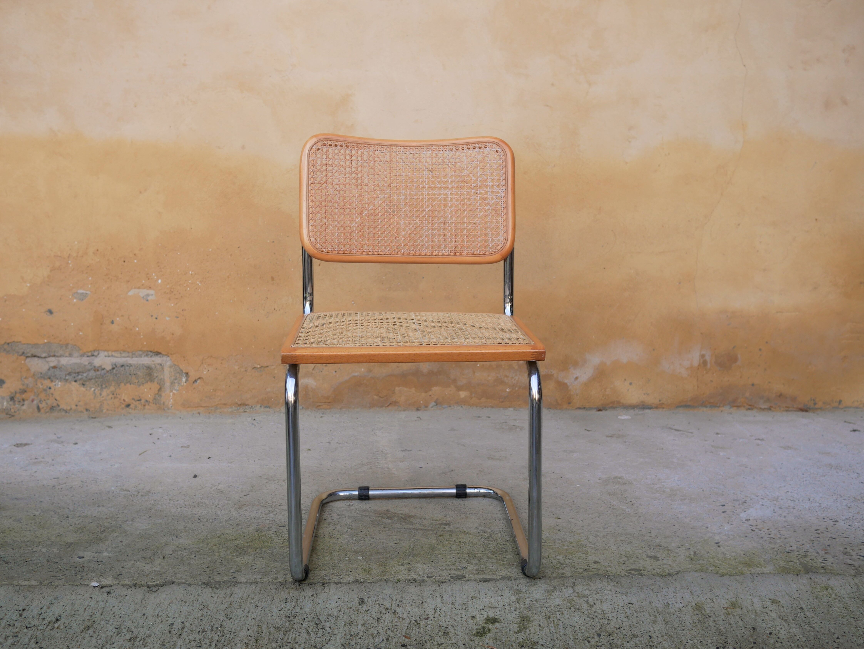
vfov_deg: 36.0
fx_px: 999
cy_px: 324
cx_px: 432
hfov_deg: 46.8
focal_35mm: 40
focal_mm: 20
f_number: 2.8
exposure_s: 1/320
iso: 200
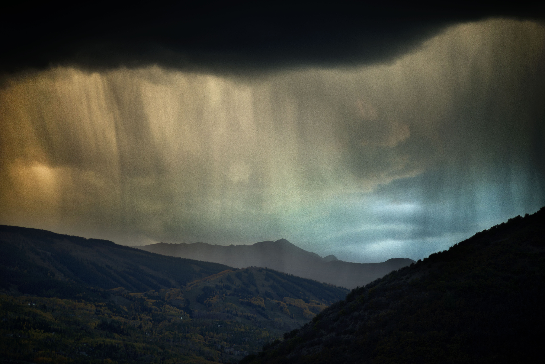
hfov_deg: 23.9
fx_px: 1287
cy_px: 182
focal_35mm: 85
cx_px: 272
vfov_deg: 16.1
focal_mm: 85
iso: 50
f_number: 1.4
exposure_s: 1/160
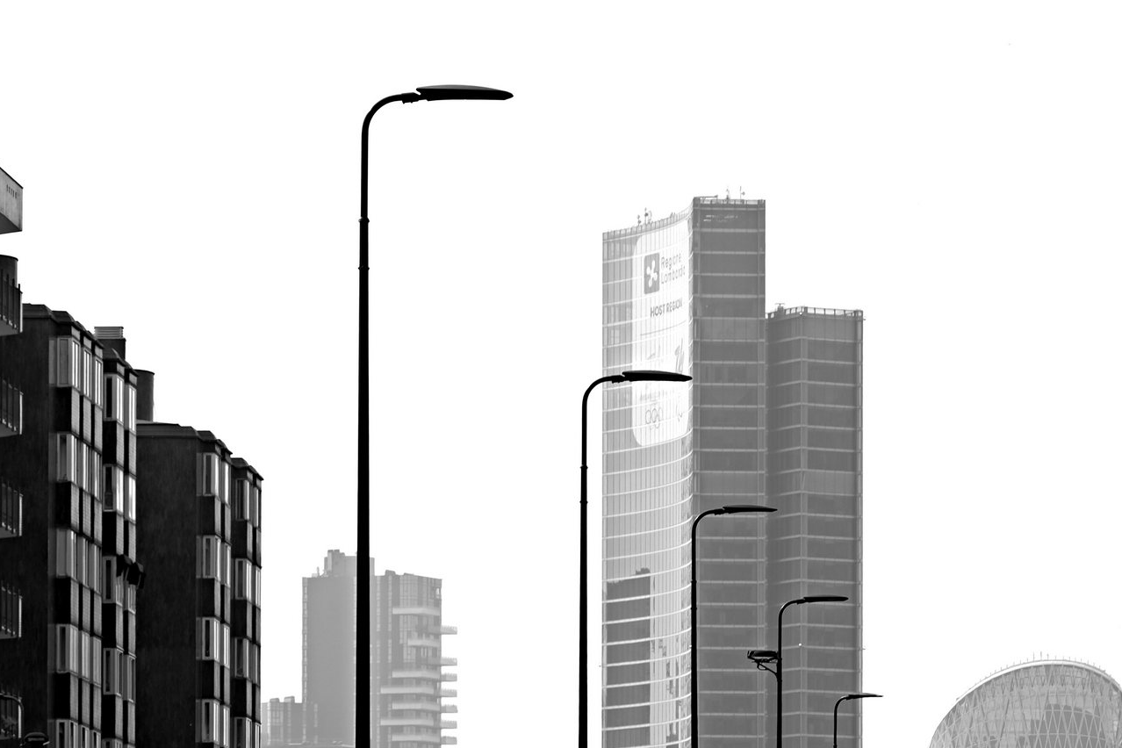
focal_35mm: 169
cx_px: 436
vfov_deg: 8.1
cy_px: 453
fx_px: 5267
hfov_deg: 12.2
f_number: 8
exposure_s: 1/125
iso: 80
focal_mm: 80
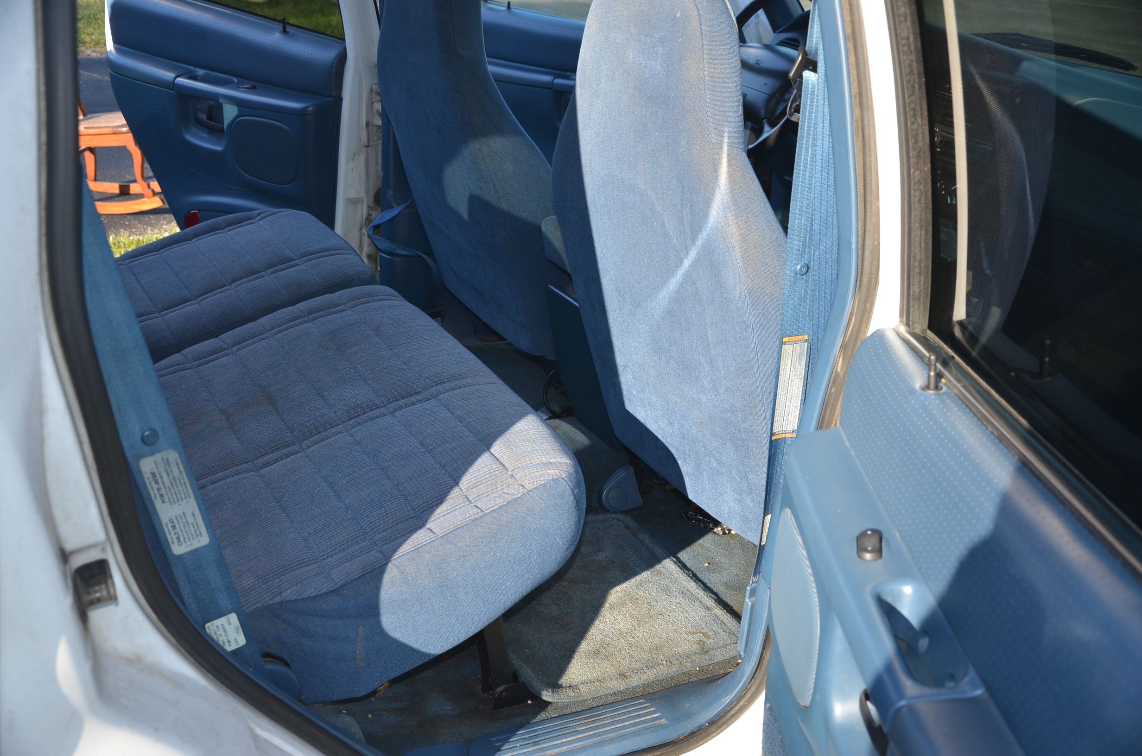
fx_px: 1235
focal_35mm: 39
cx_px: 571
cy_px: 378
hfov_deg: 49.6
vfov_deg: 34.1
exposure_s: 1/125
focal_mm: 26
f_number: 4
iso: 280
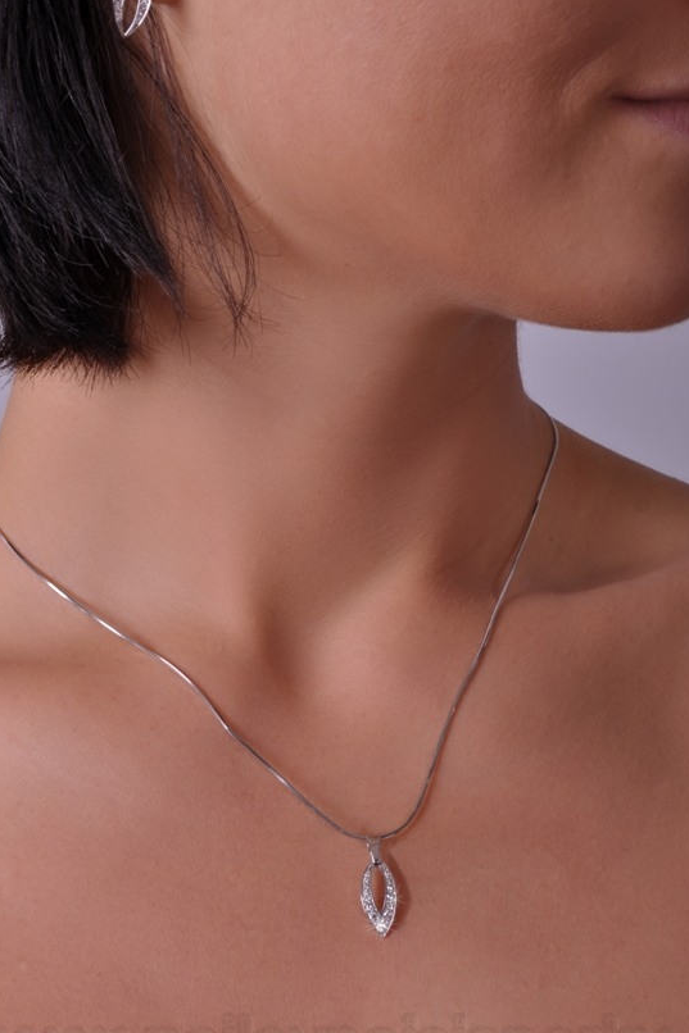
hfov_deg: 13.8
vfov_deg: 20.6
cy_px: 510
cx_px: 371
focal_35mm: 99
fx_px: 2843
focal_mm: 52
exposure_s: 1/160
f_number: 11
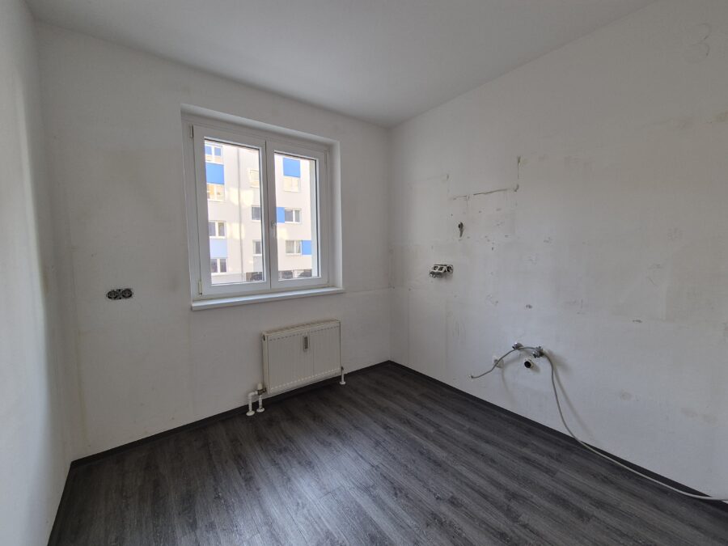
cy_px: 273
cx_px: 364
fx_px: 273
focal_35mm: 13
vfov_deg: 89.9
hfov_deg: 106.2
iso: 50
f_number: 2.2
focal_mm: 2.2
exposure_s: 1/50
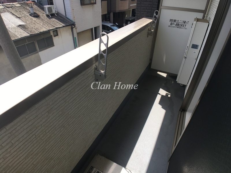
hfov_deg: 61.7
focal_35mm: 29
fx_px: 194
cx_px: 116
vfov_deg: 48.2
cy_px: 86
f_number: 2.2
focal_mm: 4.15
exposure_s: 1/506
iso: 25
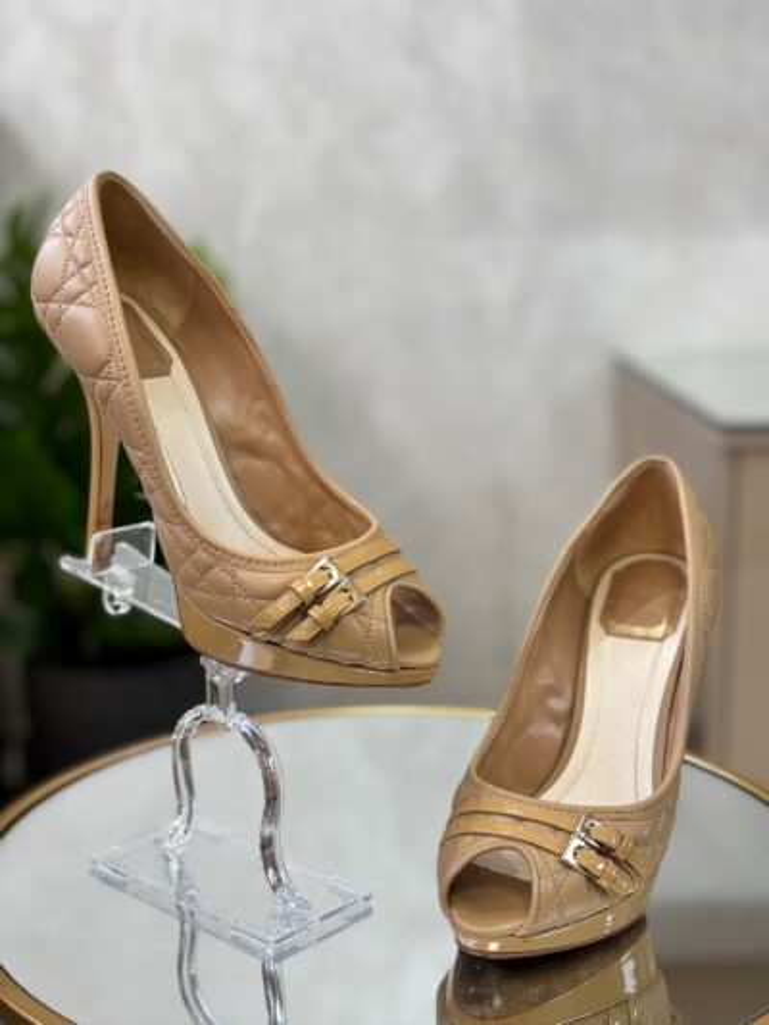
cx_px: 384
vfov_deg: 36.8
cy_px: 512
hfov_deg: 28.0
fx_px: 1540
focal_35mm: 52
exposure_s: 1/50
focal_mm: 5.96
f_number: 1.6
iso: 40
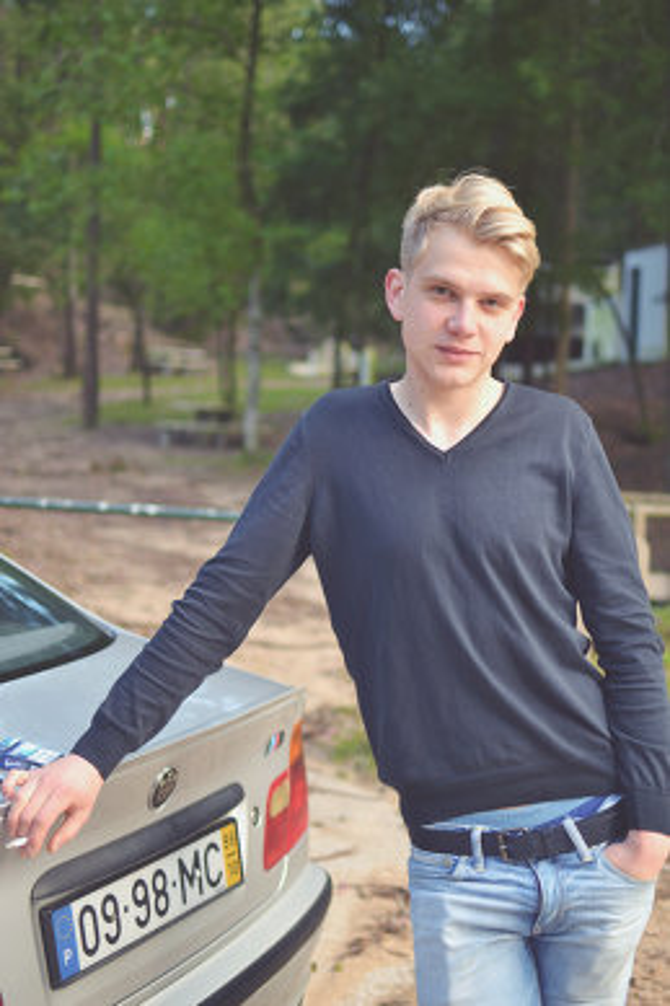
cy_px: 503
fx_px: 1467
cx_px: 335
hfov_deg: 25.7
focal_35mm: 52
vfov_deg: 37.9
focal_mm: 35
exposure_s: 1/320
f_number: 1.8
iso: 400
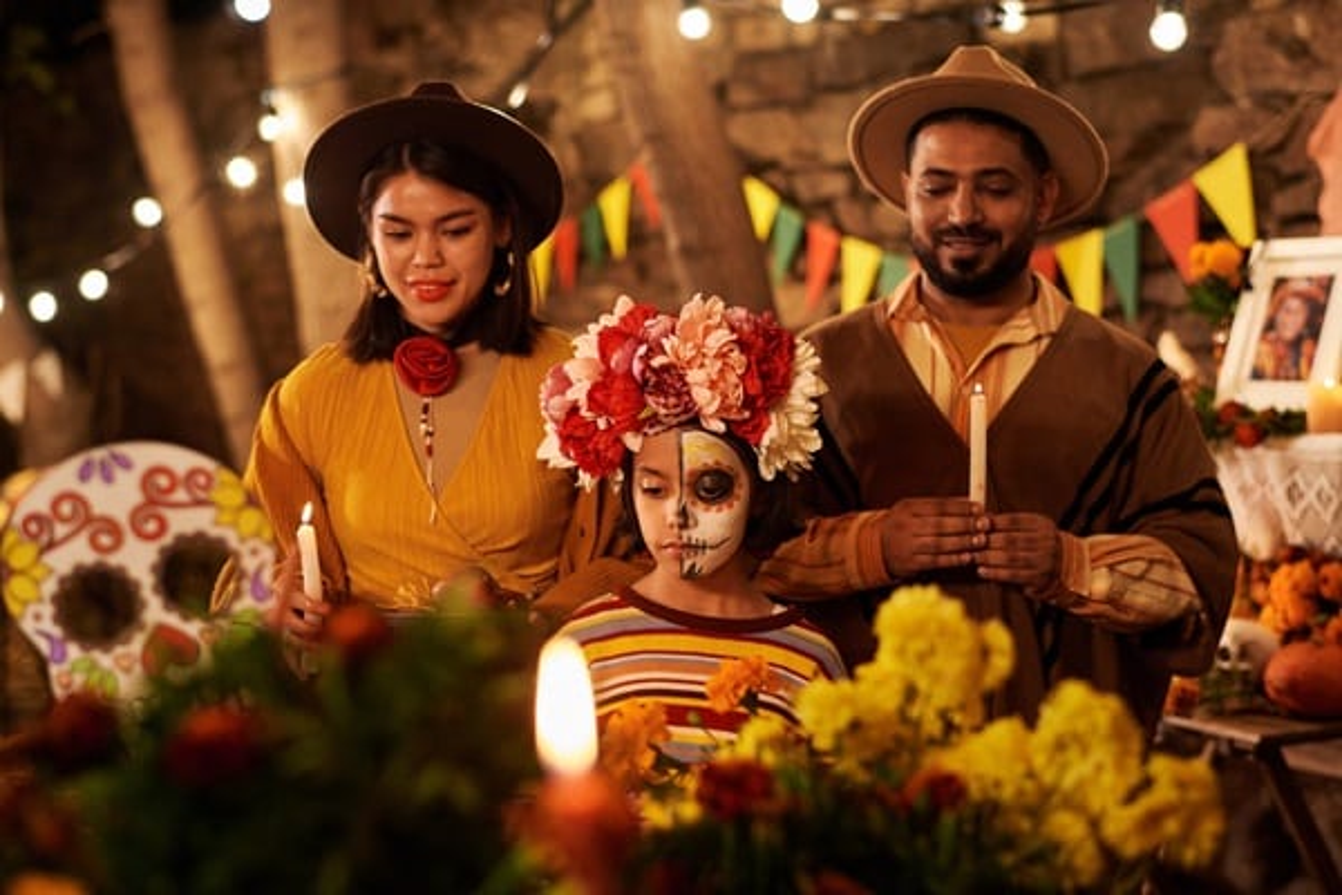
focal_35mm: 58
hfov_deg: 34.5
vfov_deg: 23.4
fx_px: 2162
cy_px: 448
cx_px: 671
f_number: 2.5
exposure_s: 1/160
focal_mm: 58
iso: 1000
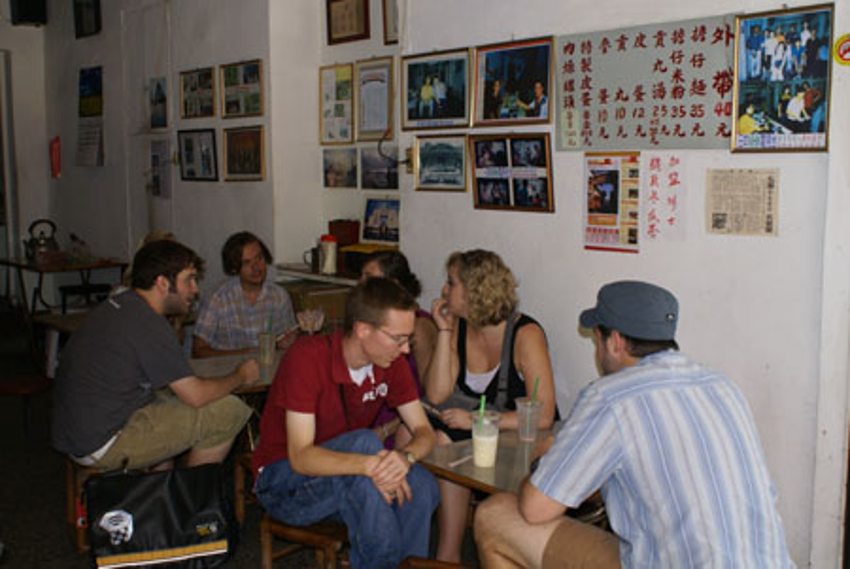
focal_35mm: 39
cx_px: 425
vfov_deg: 34.3
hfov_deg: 49.5
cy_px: 284
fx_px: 922
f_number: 5.6
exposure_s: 1/60
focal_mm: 26
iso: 400
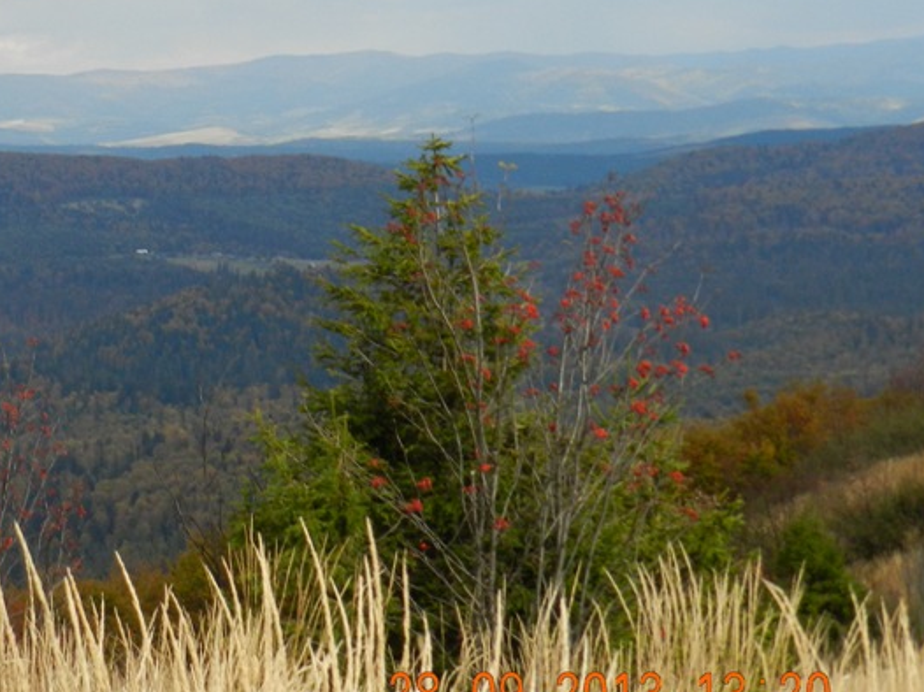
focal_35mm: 148
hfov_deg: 13.2
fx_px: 3949
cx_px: 40
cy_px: 160
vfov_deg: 10.0
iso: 160
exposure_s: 1/400
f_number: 4.8
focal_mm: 13.5
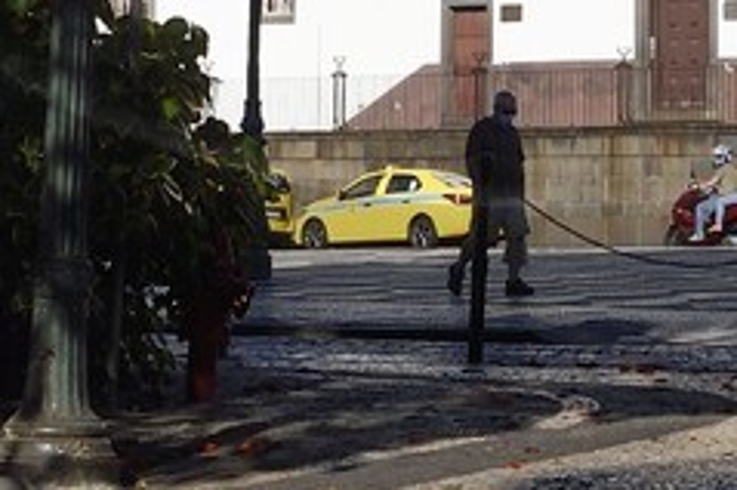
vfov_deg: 6.3
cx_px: 540
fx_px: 4112
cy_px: -923
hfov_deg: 10.2
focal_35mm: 201
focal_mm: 30
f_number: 10
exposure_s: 1/400
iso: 200
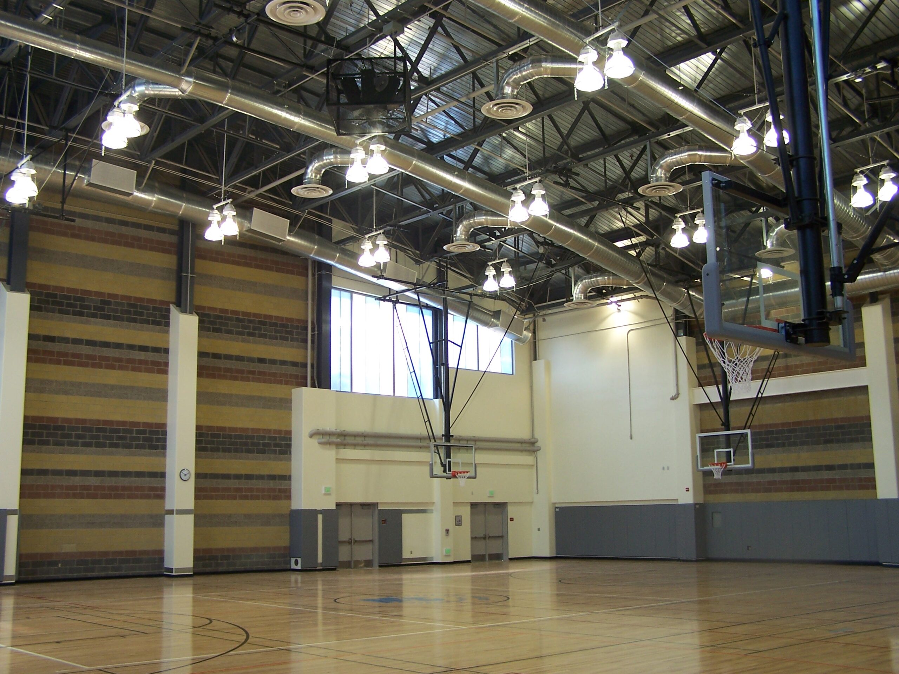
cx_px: 450
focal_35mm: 38
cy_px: 337
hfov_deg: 49.0
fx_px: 987
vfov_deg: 37.7
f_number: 2.8
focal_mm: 6.3
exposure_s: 1/60
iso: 80
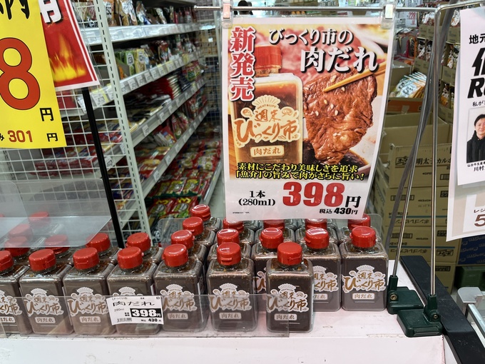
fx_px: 364
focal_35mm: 26
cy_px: 182
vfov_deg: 53.1
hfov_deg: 67.3
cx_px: 242
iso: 64
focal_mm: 5.1
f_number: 1.6
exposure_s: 1/100
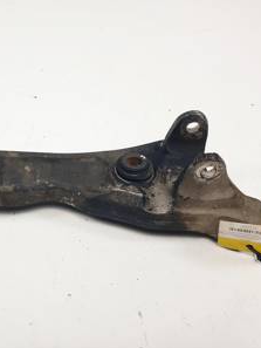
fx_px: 352
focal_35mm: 35
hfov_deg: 39.5
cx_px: 62
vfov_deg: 52.6
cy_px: 175
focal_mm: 4.3
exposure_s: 1/293
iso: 50
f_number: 2.4
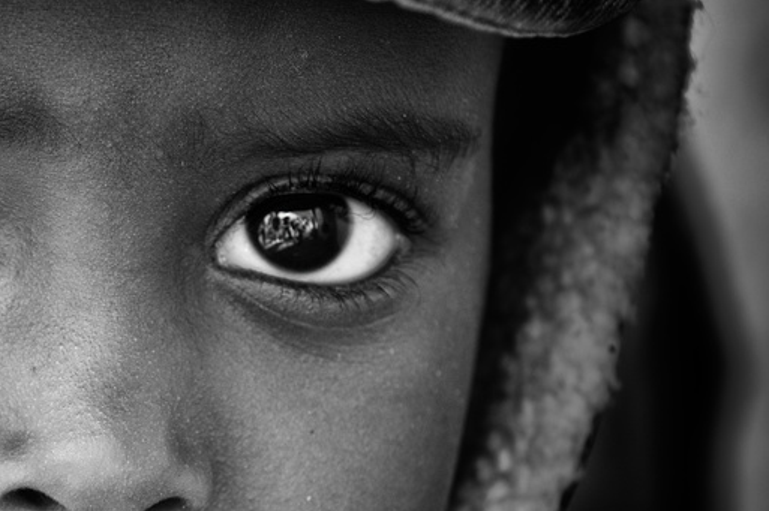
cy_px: 344
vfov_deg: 4.3
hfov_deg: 6.5
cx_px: 93
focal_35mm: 316
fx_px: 6744
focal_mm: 108
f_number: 6.7
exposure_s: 1/180
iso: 800
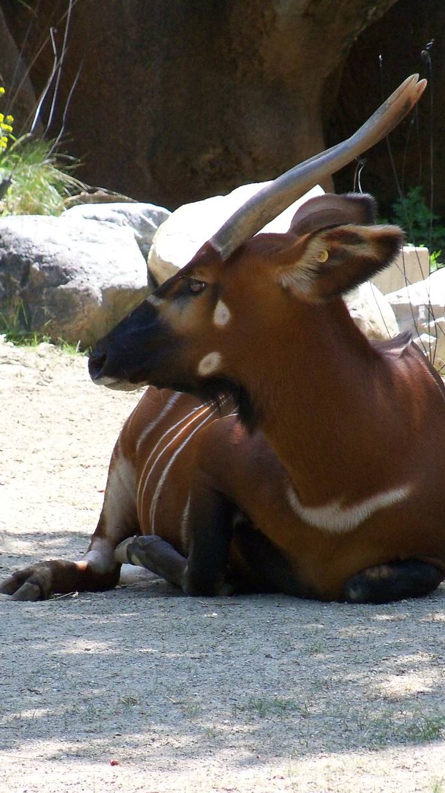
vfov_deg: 5.2
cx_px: 261
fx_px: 8755
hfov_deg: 2.9
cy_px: 396
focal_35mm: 417
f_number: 4.5
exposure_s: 1/500
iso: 250
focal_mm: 50.6
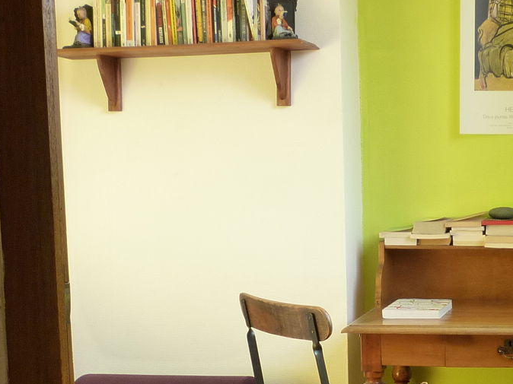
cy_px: 321
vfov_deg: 19.1
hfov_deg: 25.2
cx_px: 422
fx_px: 1126
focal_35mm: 76
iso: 160
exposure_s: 1/30
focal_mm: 5.2
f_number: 3.3
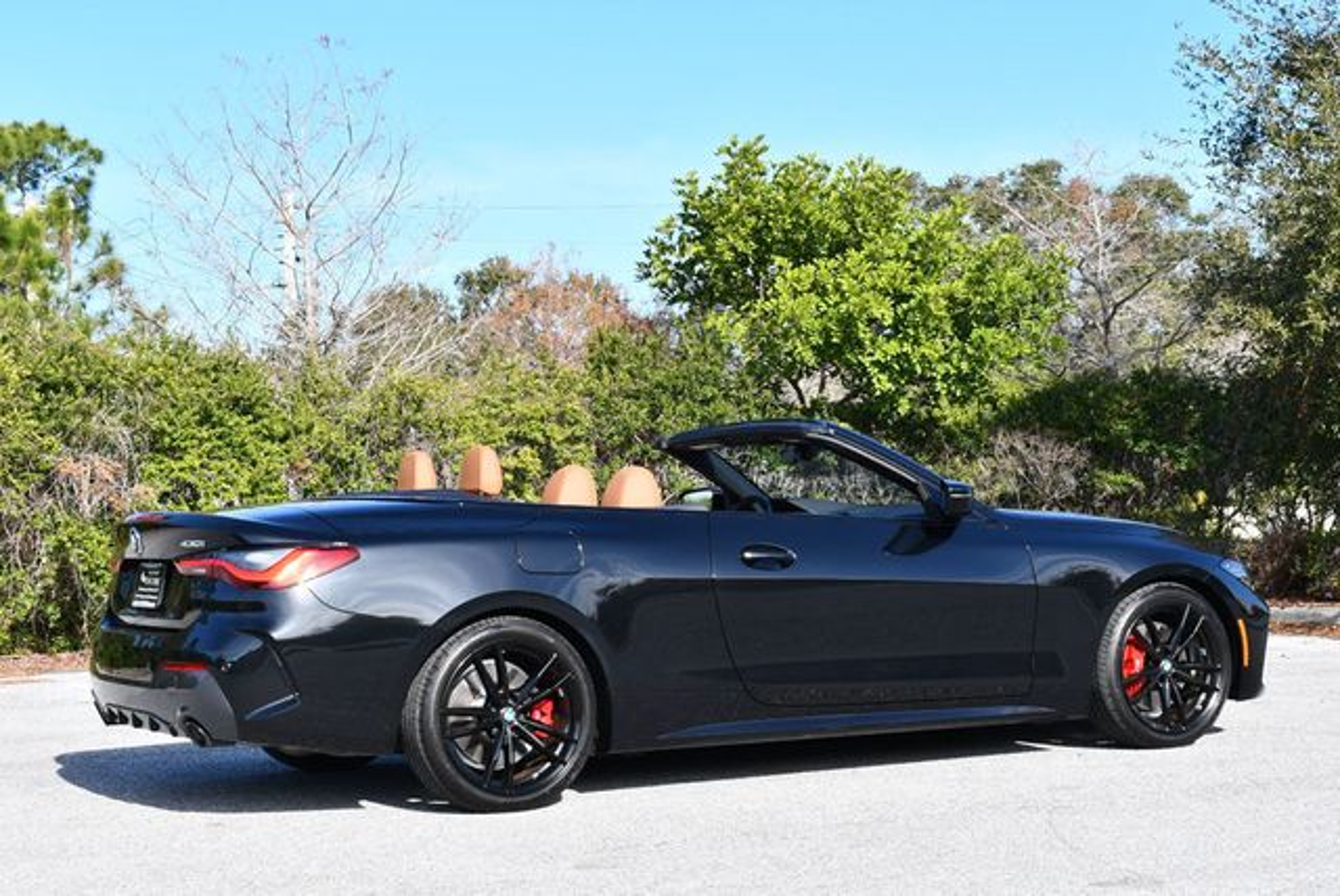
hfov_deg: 29.6
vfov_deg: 20.1
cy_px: 448
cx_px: 670
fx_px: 2533
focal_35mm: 68
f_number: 8
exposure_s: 1/250
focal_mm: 34
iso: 140
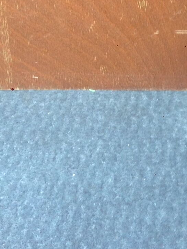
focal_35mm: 93
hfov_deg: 15.9
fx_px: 670
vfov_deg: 19.6
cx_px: 126
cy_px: -65
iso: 100
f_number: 2.4
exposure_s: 1/20
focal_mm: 4.12
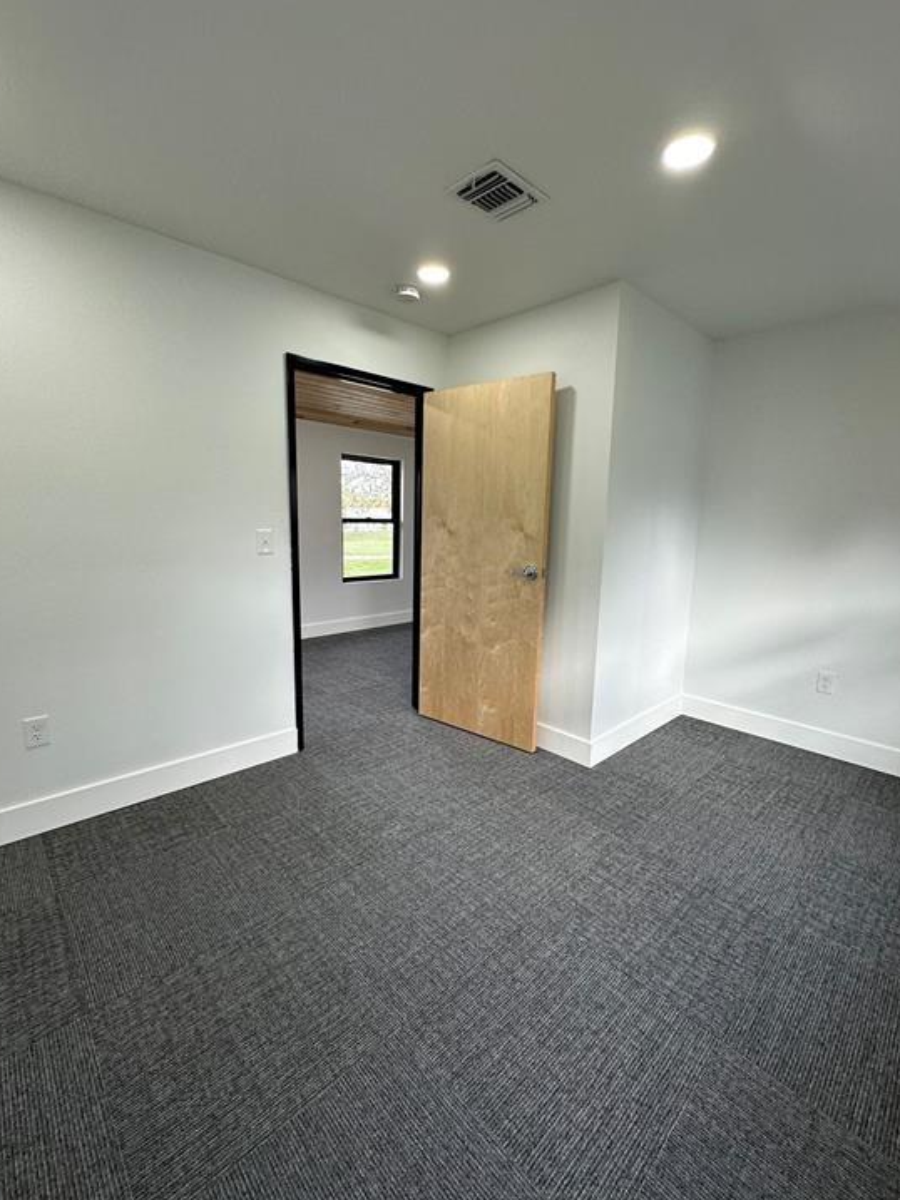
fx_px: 520
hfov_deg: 81.8
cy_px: 599
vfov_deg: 98.2
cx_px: 457
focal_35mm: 15
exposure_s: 1/120
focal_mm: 2.22
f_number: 2.2
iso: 125
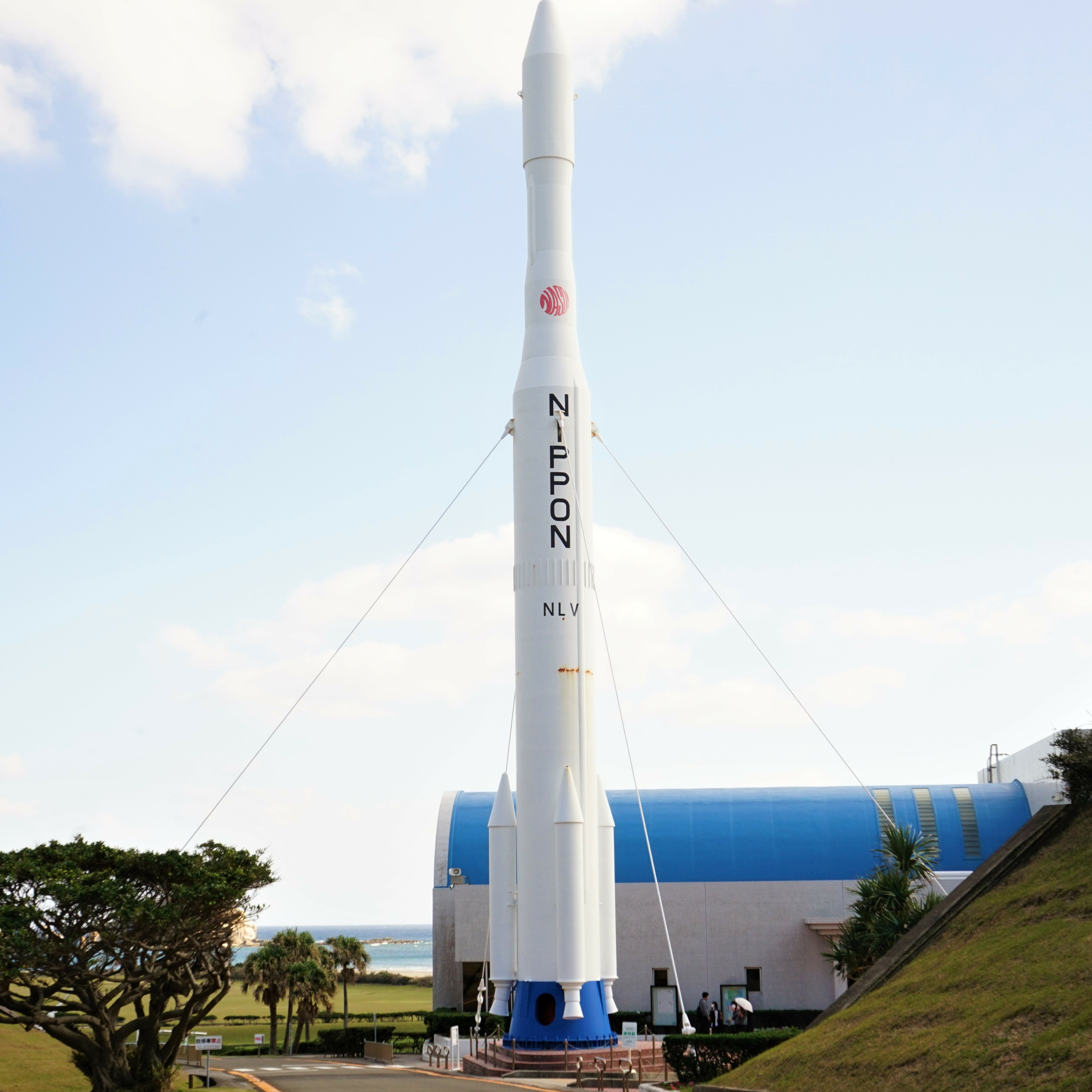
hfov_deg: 32.2
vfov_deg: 32.2
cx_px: 542
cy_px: 548
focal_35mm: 53
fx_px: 1892
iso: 320
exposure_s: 1/125
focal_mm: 41
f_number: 16
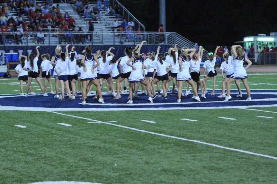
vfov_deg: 11.1
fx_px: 945
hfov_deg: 16.7
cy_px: 92
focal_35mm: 123
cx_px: 138
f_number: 2.8
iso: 1600
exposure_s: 1/200
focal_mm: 82
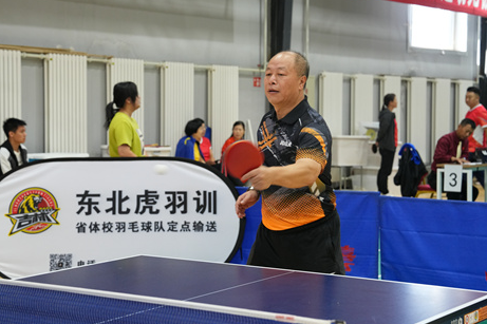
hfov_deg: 26.7
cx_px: 225
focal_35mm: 76
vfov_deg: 17.9
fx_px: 1028
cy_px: 153
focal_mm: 70
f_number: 5.6
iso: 2000
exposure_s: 1/100
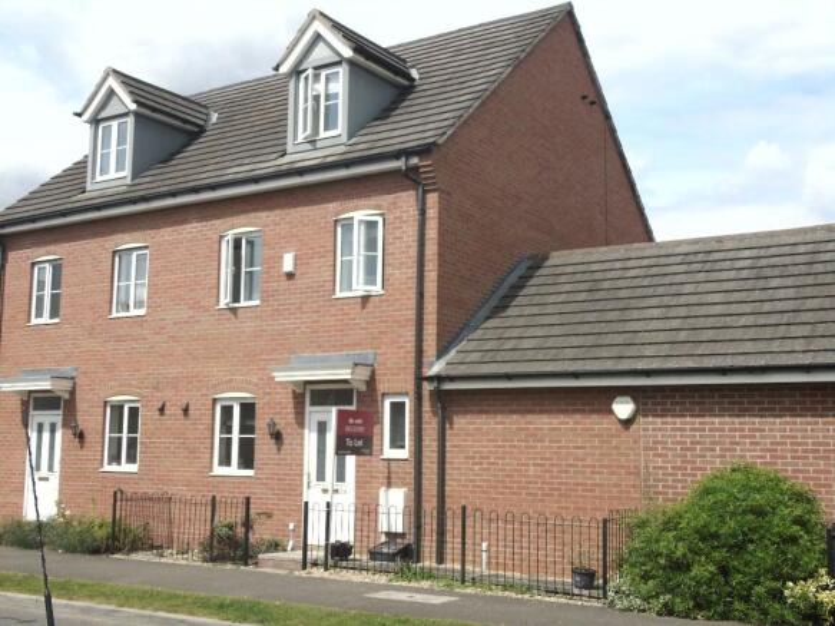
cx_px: 418
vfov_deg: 35.9
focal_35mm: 40
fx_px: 965
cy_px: 313
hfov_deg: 46.8
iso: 80
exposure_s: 1/800
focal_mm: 7.1
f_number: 4.1
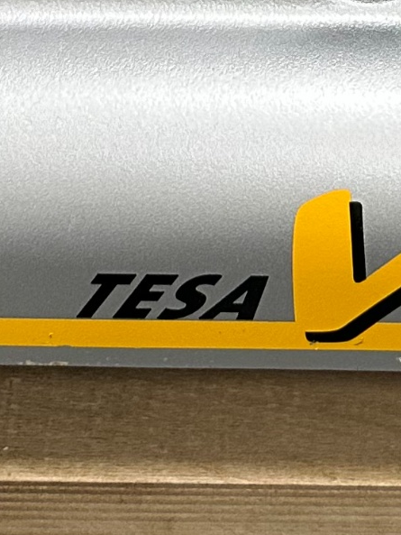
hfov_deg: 11.2
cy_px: -612
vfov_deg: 12.6
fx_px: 2038
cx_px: 234
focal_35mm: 132
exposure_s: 1/100
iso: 160
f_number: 1.78
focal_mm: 6.86
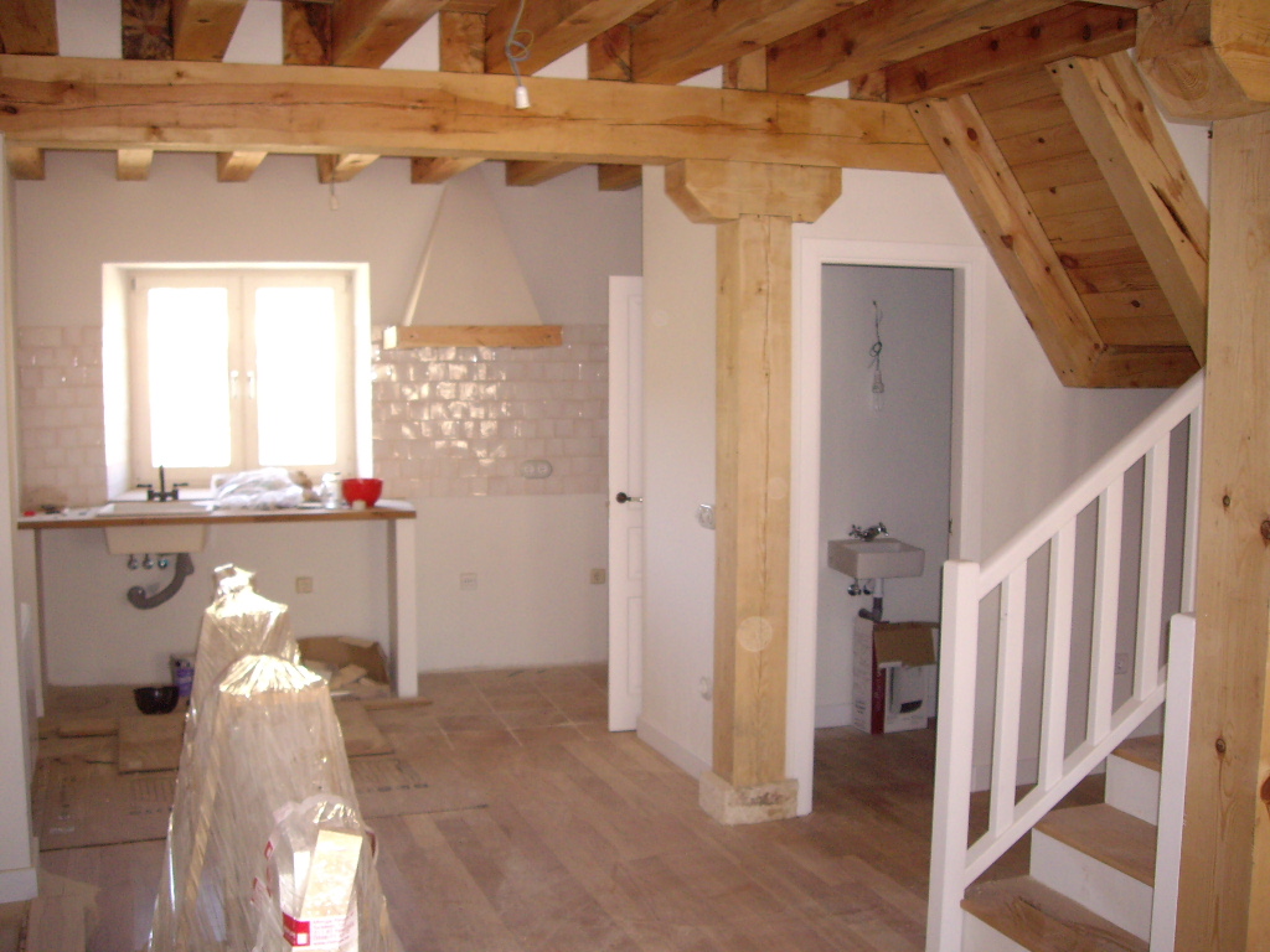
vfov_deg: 37.7
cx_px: 635
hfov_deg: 49.0
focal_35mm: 38
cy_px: 476
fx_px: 1394
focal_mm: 6.2
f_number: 2.7
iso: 200
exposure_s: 1/40
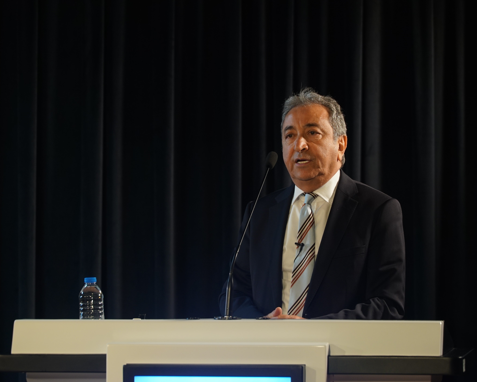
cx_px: 253
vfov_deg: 10.2
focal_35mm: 152
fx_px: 2146
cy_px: 191
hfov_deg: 12.7
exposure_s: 1/50
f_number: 5.6
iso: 800
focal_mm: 135
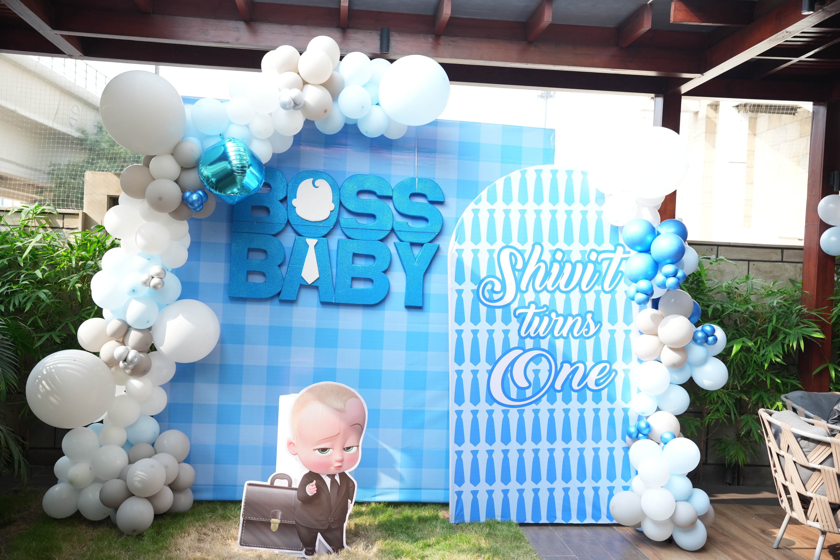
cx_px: 420
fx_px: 824
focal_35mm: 35
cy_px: 280
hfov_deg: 54.0
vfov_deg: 37.6
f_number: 4
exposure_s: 1/1000
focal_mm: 35.3
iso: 1250
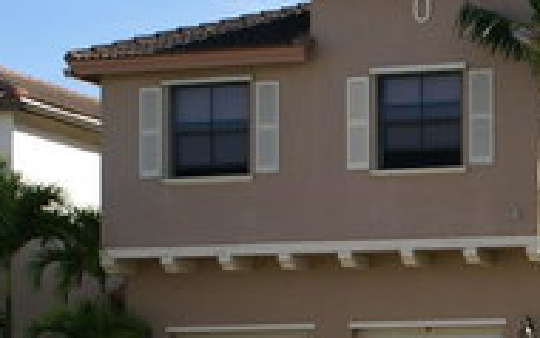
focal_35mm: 116
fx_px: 1708
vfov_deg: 11.2
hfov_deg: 17.4
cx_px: 597
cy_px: 361
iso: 100
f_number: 5.6
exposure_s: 1/320
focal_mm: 30
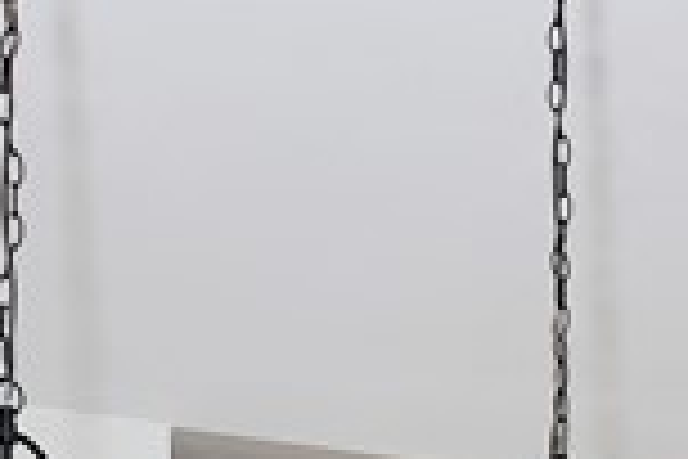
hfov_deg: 14.9
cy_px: 1076
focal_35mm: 135
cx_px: 681
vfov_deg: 9.2
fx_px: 2580
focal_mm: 19
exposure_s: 1/80
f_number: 8
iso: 400
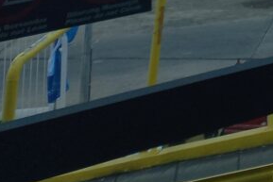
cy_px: -336
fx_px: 1092
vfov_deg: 8.3
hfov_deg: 11.3
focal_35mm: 144
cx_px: 705
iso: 25
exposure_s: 1/182
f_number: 1.8
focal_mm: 4.6
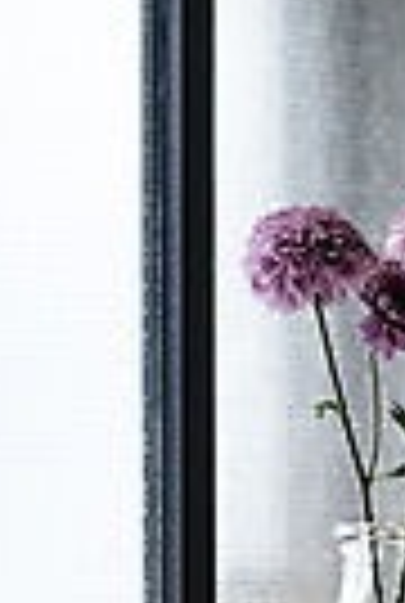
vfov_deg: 6.6
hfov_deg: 4.4
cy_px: 216
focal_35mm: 313
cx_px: 565
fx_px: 5254
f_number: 3
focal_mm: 105
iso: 500
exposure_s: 1/2000
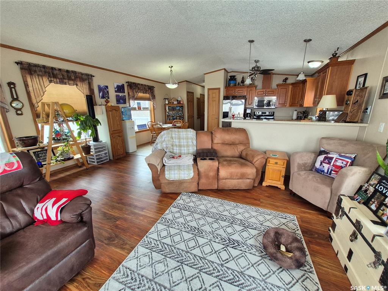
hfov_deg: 106.2
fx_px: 146
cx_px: 194
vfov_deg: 89.9
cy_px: 146
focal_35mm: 13
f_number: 2.2
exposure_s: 1/60
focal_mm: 1.74
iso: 50
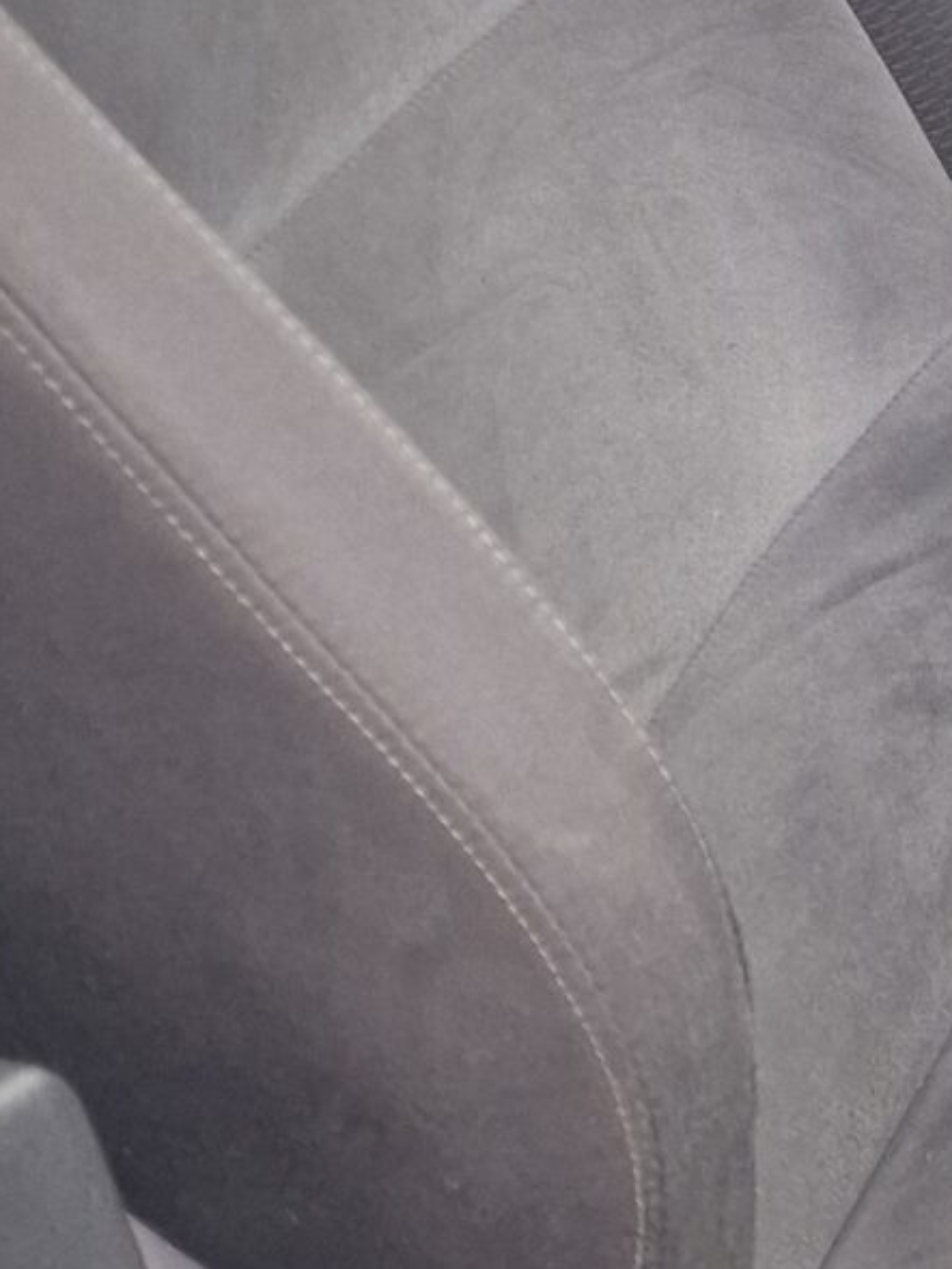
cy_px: 47
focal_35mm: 100
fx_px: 3666
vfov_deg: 19.2
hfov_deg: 12.8
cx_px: 1943
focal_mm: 6.4
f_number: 1.8
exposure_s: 1/100
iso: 200
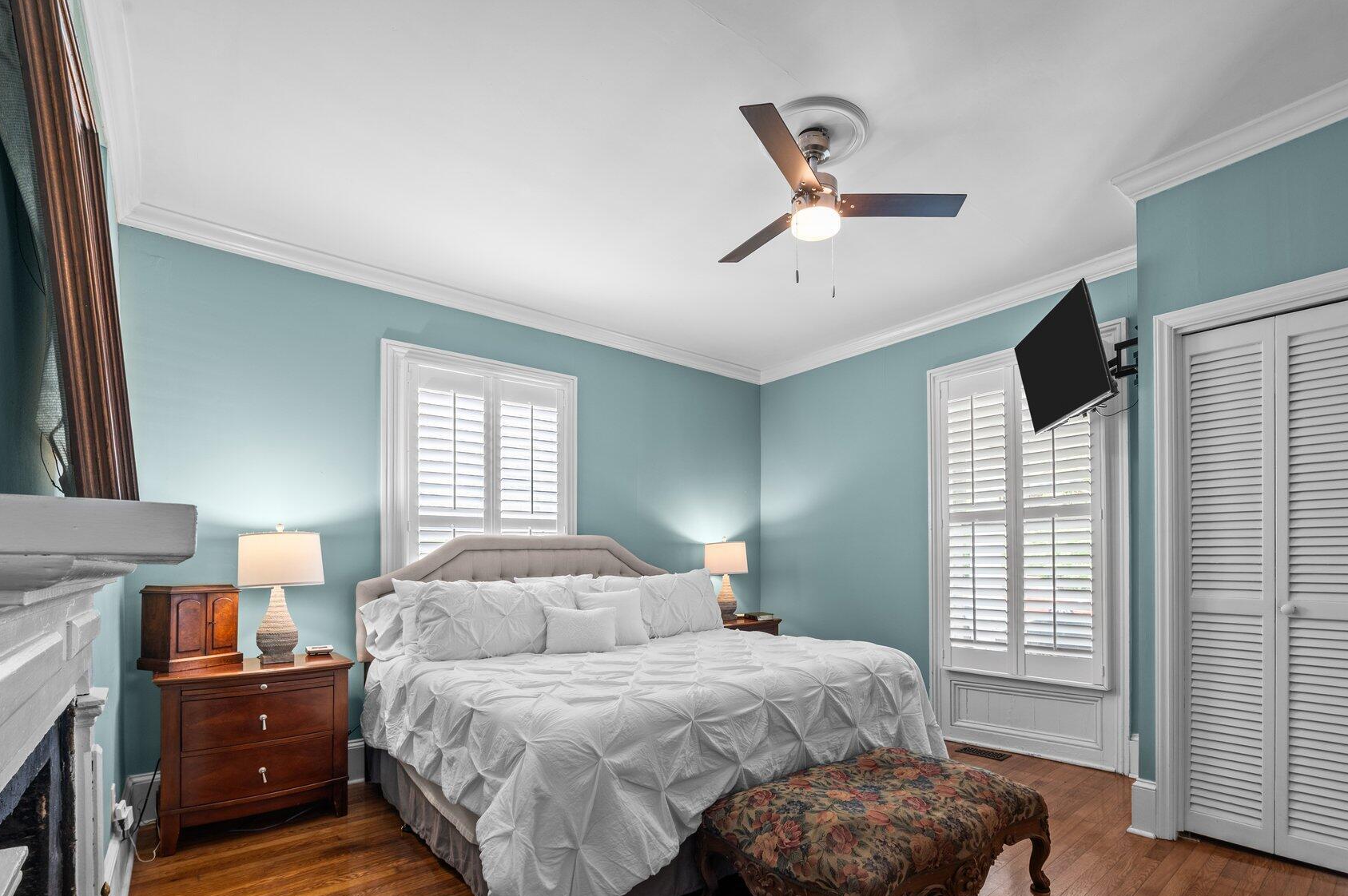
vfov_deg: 69.7
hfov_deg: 93.2
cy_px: 537
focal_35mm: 17
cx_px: 722
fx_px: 636
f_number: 8
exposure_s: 1/1.67
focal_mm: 14
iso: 250
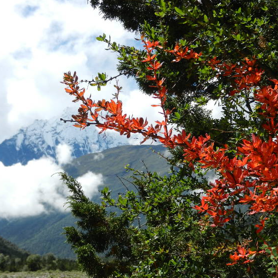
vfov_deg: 25.7
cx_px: 185
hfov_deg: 25.6
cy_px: 149
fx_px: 609
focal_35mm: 67
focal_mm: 9.4
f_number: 4.4
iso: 160
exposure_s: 1/1000
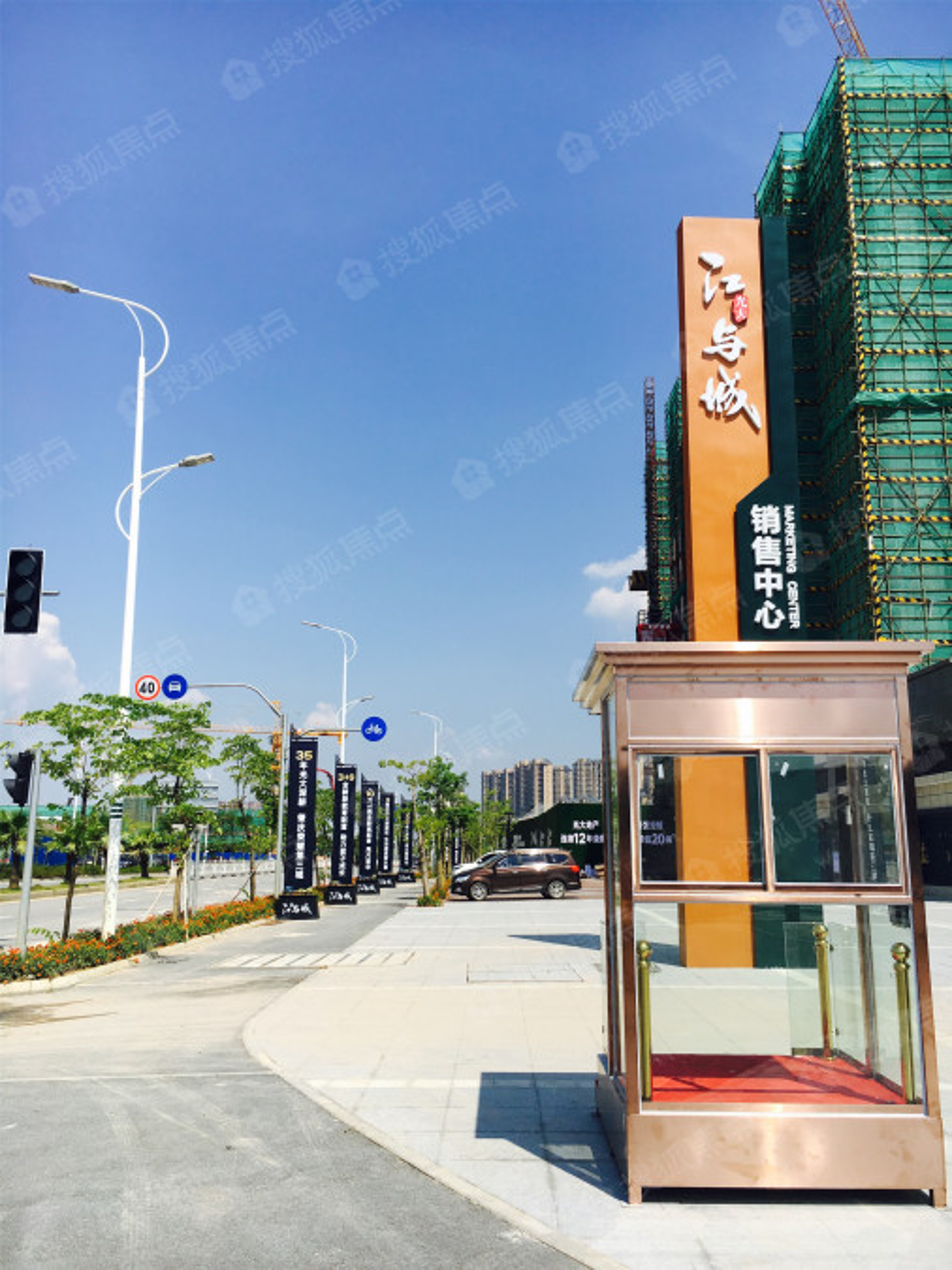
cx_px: 476
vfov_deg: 61.7
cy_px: 635
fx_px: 1064
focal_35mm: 29
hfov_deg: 48.2
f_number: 2.2
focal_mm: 4.15
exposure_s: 1/2481
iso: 25
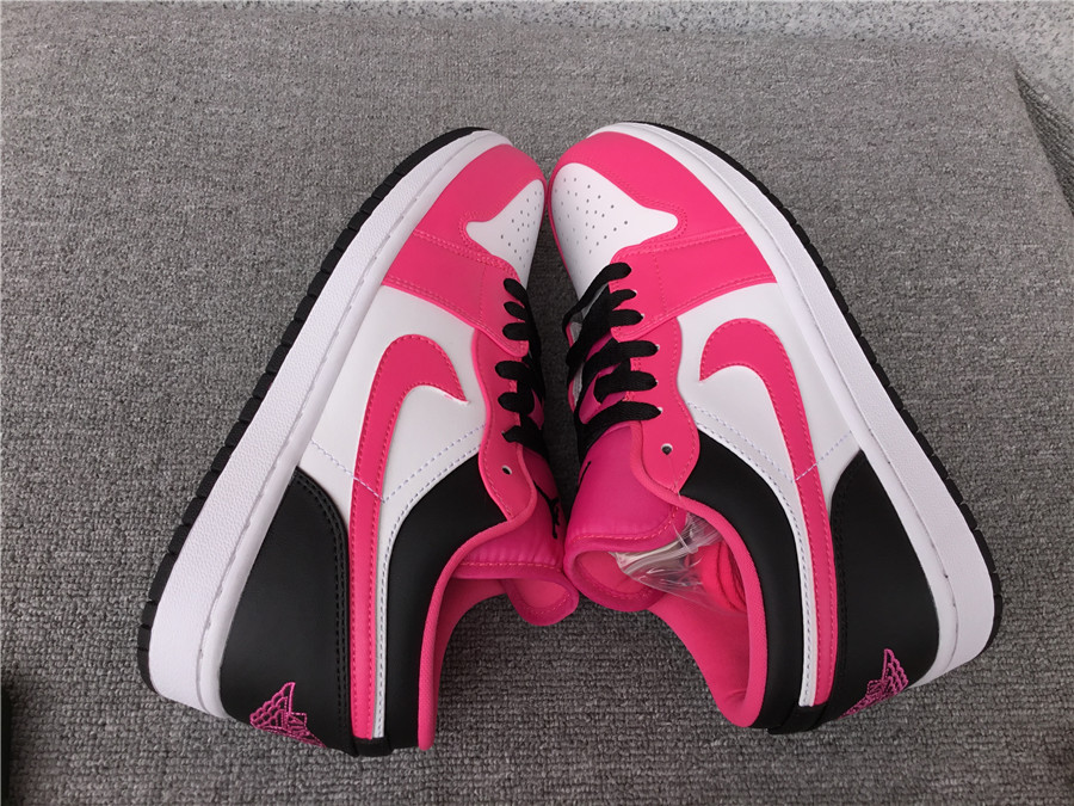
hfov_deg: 58.4
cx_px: 537
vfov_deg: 45.4
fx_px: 962
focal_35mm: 31
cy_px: 403
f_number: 2.4
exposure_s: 1/269
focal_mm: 3.3
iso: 25
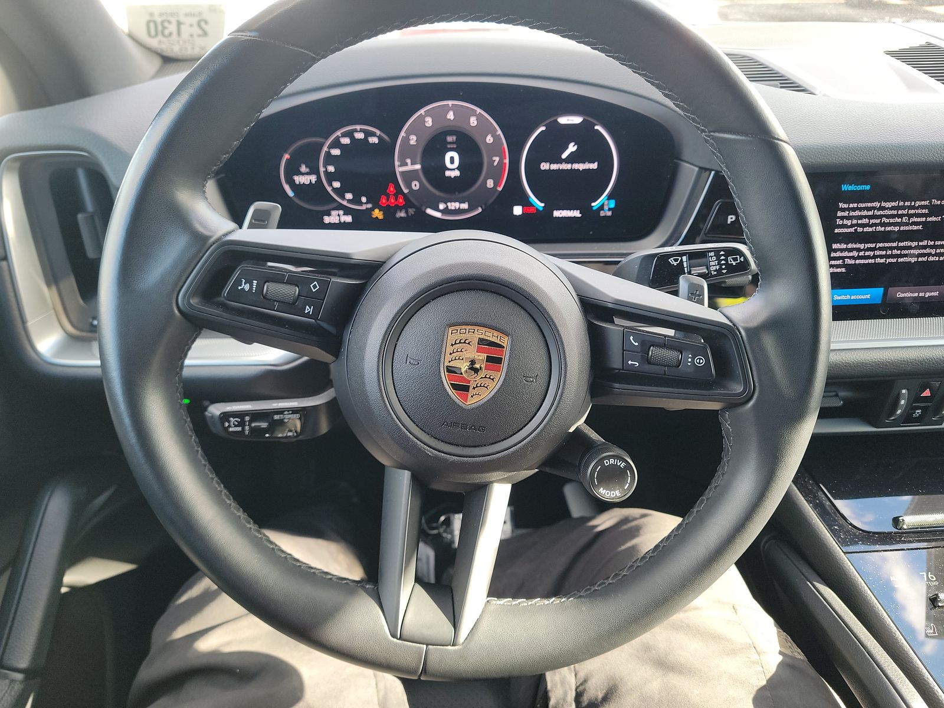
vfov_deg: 56.8
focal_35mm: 24
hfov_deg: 71.6
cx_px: 472
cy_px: 354
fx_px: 654
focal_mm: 6.7
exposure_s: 1/59
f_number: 1.8
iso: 102
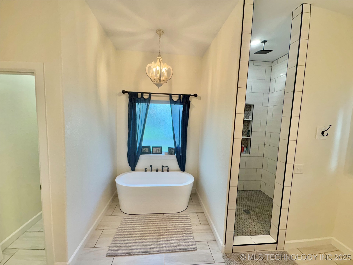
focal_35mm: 14
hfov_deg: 102.1
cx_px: 176
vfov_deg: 85.7
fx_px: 143
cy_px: 132
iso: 100
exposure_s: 1/120
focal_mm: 2.22
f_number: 2.2
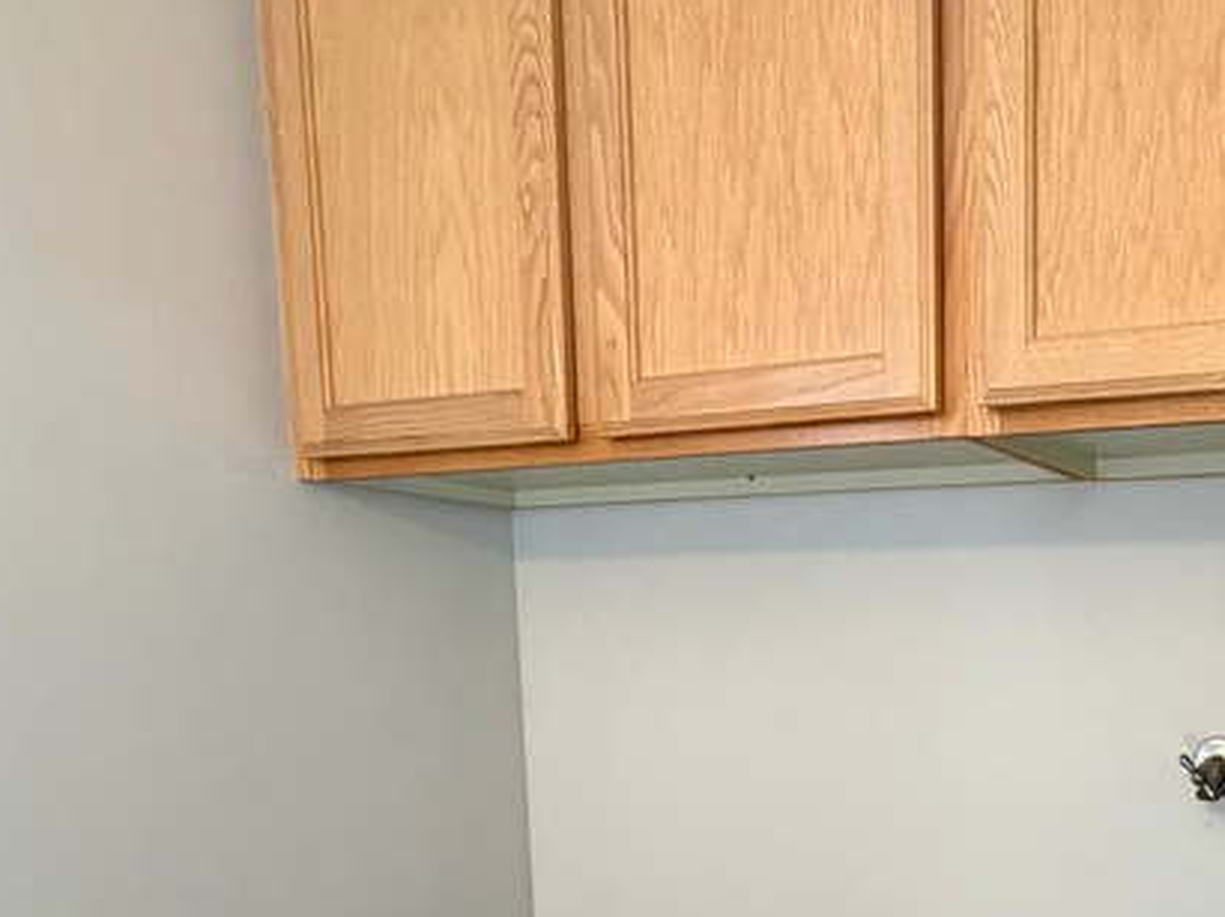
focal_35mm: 35
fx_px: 1238
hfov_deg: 47.7
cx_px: 1085
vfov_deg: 38.2
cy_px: 803
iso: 160
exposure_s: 1/120
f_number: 2.2
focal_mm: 2.22
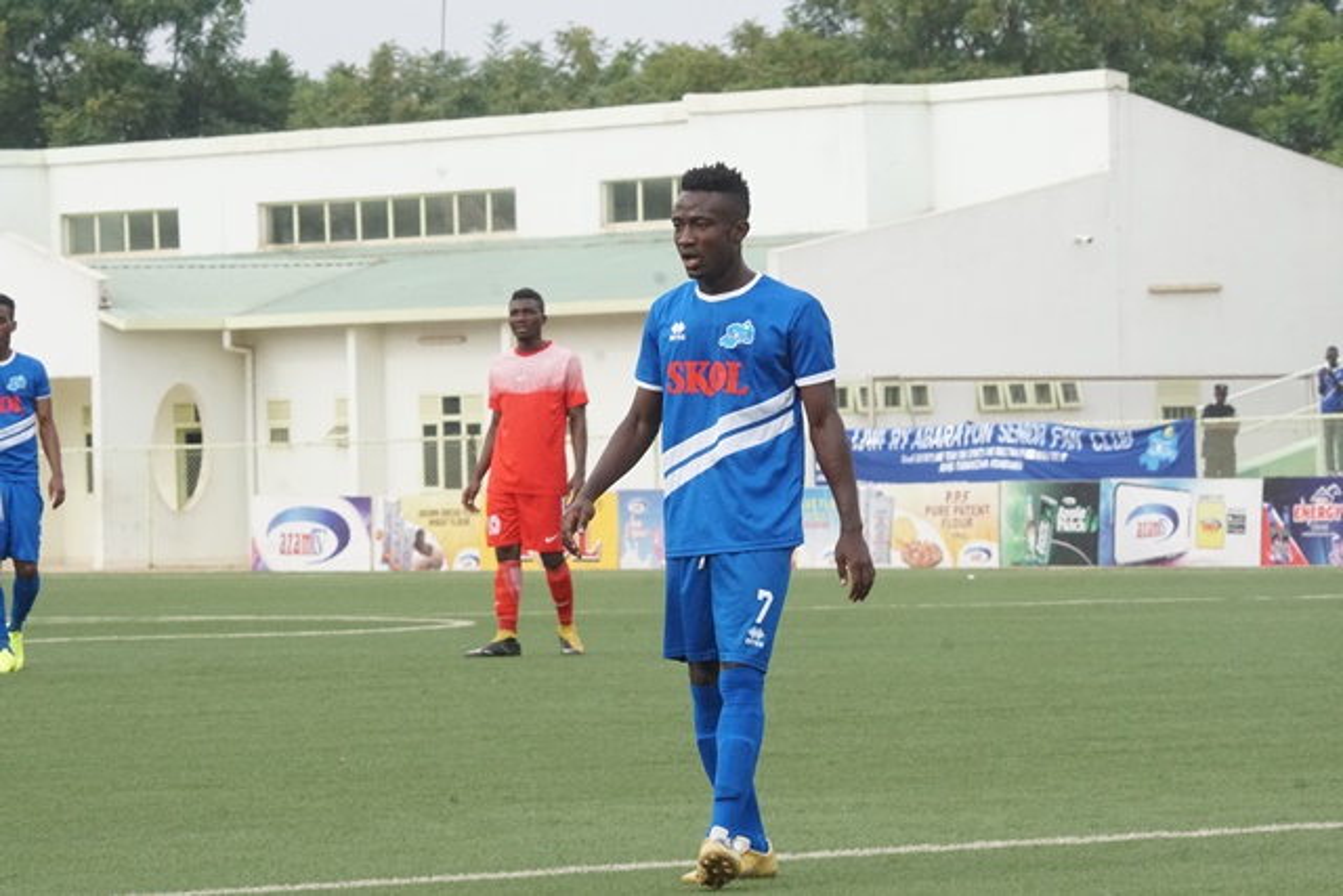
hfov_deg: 7.6
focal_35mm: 270
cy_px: 448
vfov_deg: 5.1
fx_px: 10074
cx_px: 672
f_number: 14
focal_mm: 180
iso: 1600
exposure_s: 1/320
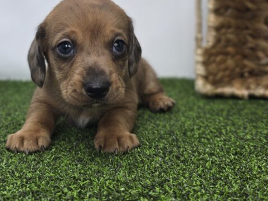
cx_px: 108
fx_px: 379
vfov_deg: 29.2
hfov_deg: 38.8
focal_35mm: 49
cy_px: 50
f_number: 1.7
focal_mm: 6.3
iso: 32
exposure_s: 1/120
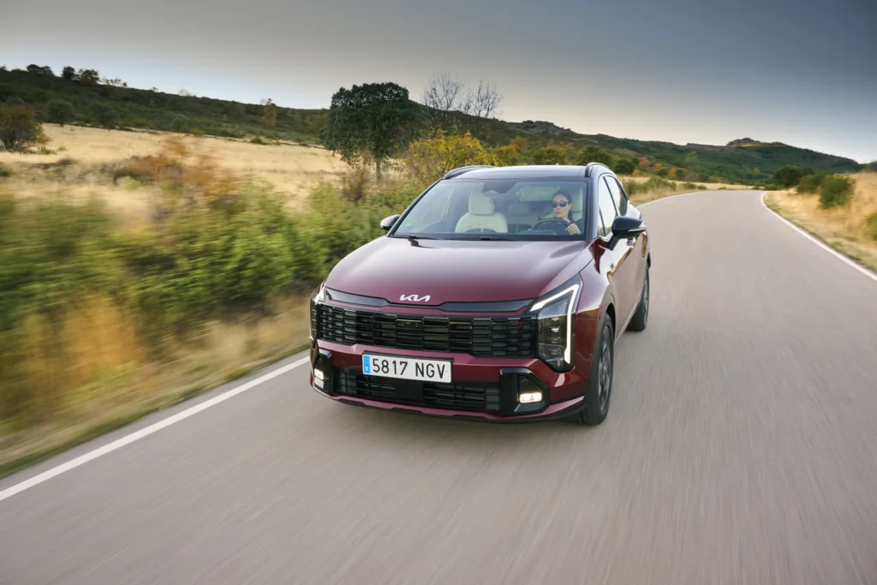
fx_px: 658
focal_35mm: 27
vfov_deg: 47.9
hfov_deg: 67.4
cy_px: 292
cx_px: 438
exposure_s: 1/50
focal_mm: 27
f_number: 8
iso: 400
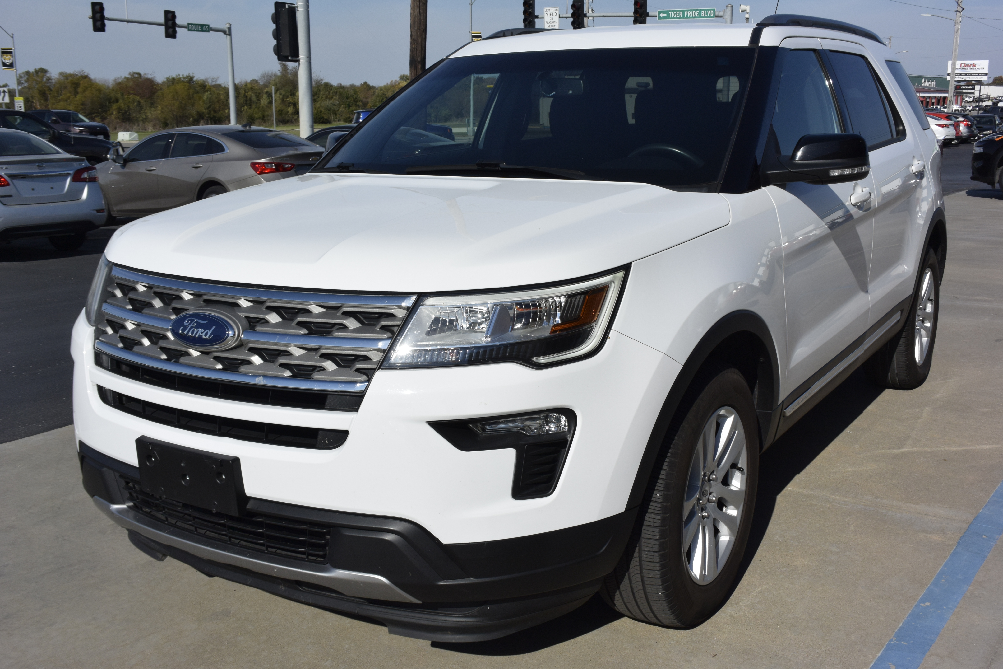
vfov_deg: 36.9
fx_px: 1003
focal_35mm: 36
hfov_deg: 53.1
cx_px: 502
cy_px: 334
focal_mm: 13.7
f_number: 7.1
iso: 160
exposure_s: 1/800
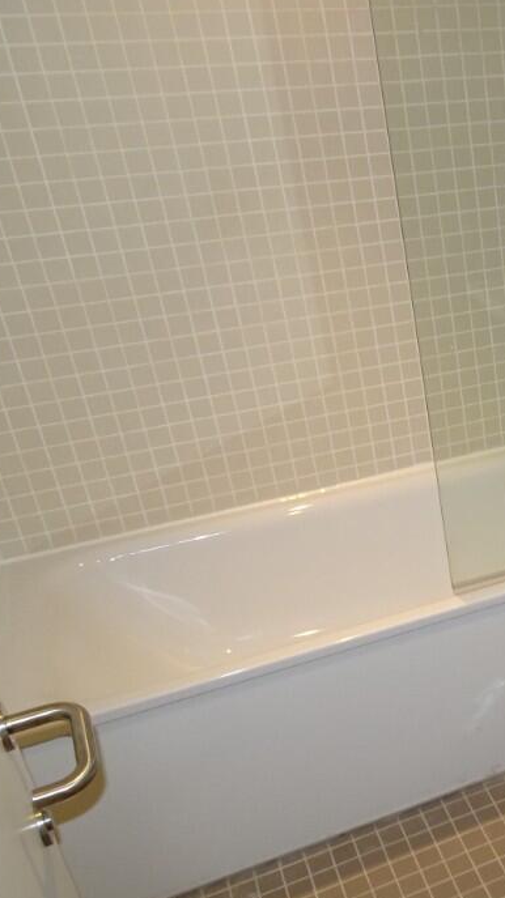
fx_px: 929
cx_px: 629
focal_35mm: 39
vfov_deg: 51.6
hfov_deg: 26.5
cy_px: 489
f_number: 3.5
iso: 160
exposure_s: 1/30
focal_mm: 4.1
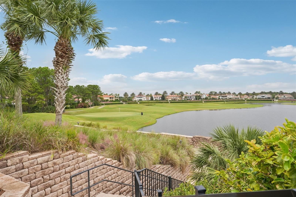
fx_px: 197
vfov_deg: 53.1
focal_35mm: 24
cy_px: 98
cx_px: 148
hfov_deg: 73.8
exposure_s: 1/60
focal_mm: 24
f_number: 9
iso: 100
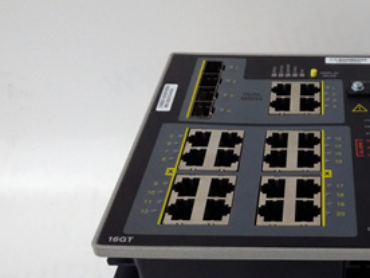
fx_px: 524
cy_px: 238
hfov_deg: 37.0
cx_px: 316
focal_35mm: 49
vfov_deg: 28.8
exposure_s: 1/33
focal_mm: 3.79
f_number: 2
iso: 517
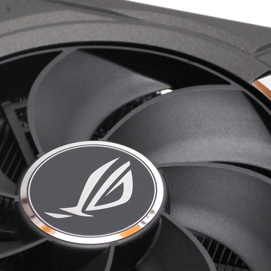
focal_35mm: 349
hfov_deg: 5.0
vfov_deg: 5.0
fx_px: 3091
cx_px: 82
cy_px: 206
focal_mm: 61
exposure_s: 1/250
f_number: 5.6
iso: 400
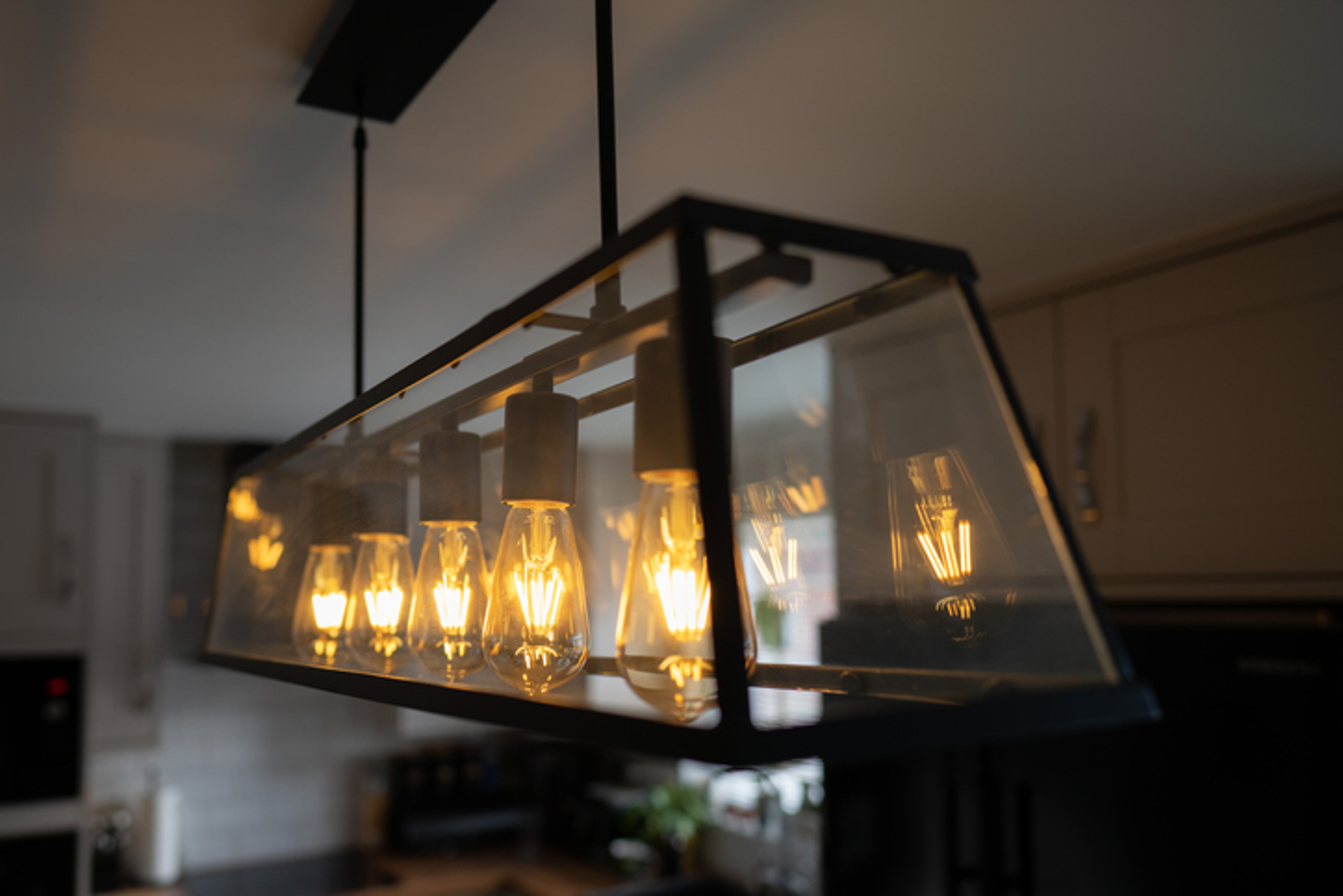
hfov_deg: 73.7
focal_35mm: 24
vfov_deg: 53.2
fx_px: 895
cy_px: 448
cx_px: 672
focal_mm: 24
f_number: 1.8
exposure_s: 1/60
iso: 200
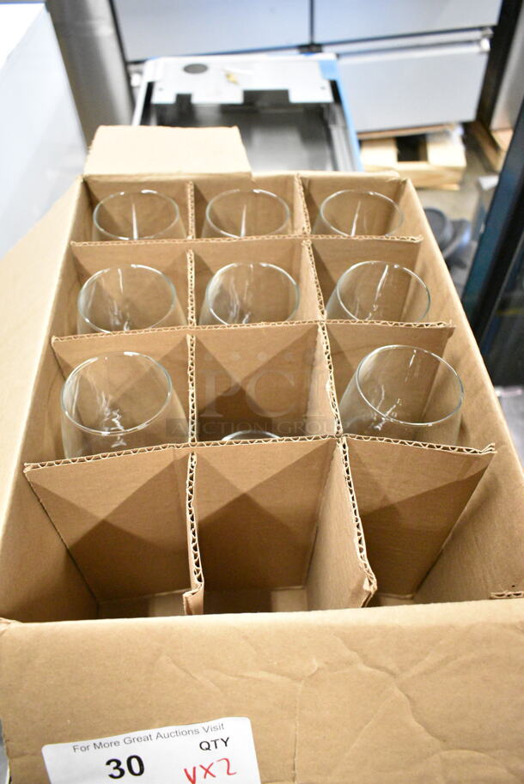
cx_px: 262
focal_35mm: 27
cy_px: 392
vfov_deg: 67.3
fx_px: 589
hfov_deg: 48.0
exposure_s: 1/80
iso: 6400
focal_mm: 18
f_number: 4.5
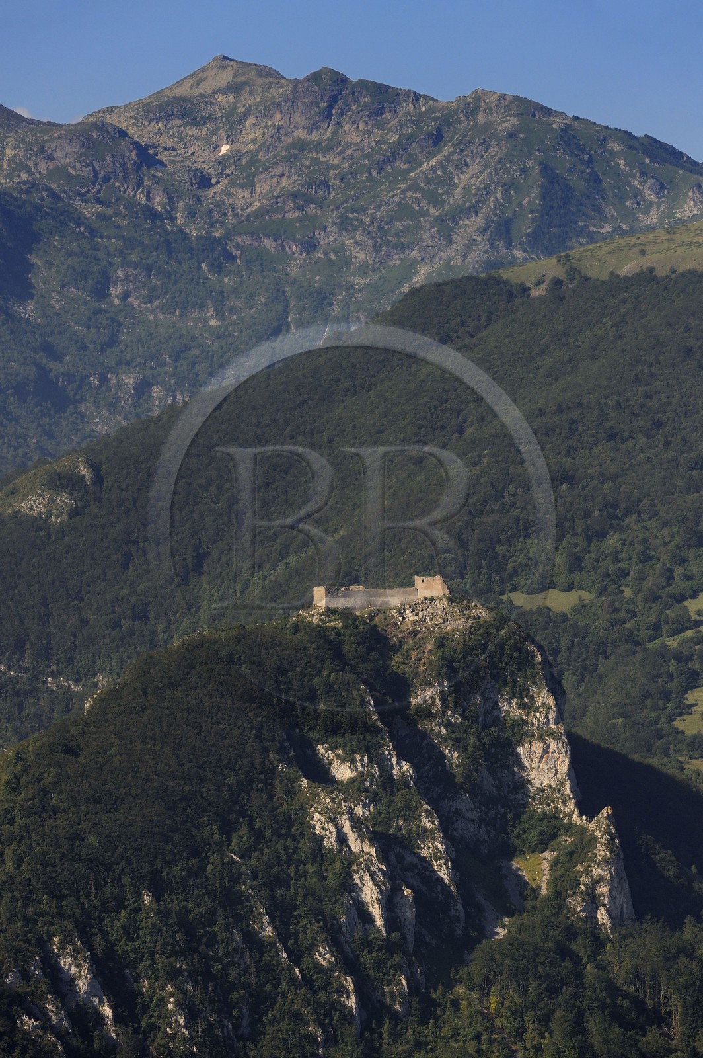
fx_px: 5868
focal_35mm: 200
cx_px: 352
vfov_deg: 10.3
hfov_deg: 6.9
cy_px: 529
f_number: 8
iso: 400
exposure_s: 1/1000
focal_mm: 200
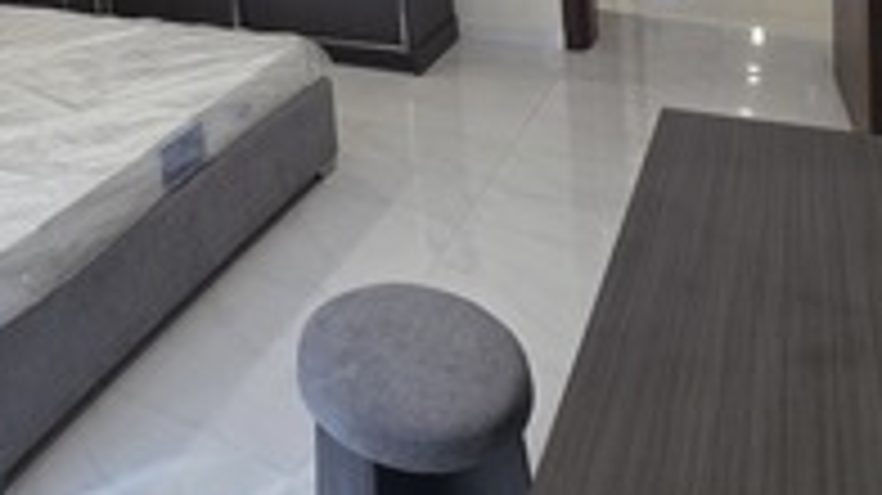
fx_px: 771
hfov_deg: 54.4
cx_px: 146
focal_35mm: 33
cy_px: -115
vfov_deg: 29.9
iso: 100
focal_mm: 2.2
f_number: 1.9
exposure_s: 1/100
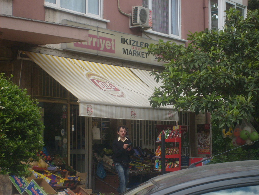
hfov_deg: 18.5
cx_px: 130
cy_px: 98
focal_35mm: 106
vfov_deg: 14.0
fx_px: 793
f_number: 4.9
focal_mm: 17.4
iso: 80
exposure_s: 1/180
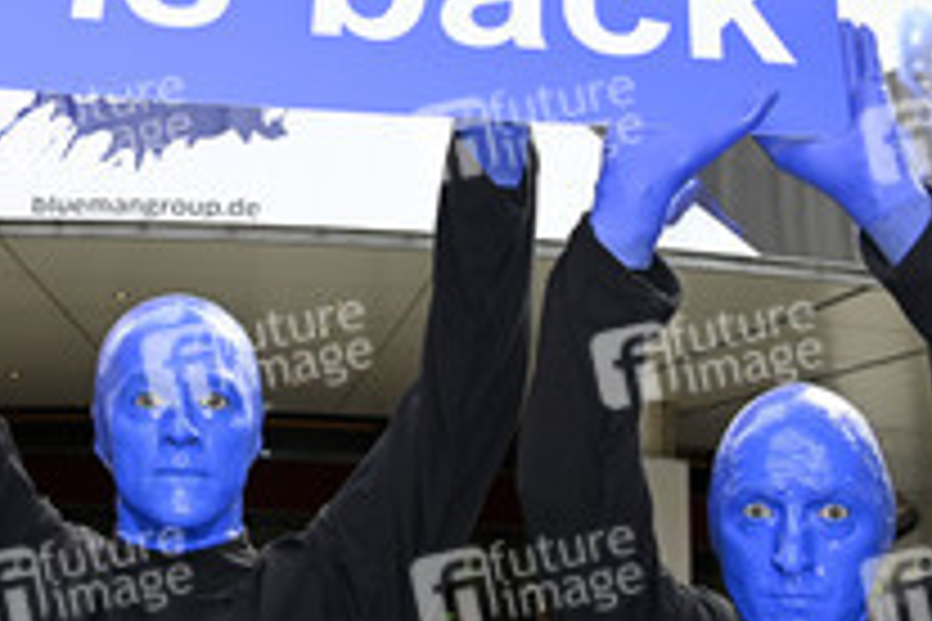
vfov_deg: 22.2
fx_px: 1579
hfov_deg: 31.7
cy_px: 243
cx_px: 137
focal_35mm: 61
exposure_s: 1/200
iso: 320
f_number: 6.3
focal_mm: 28
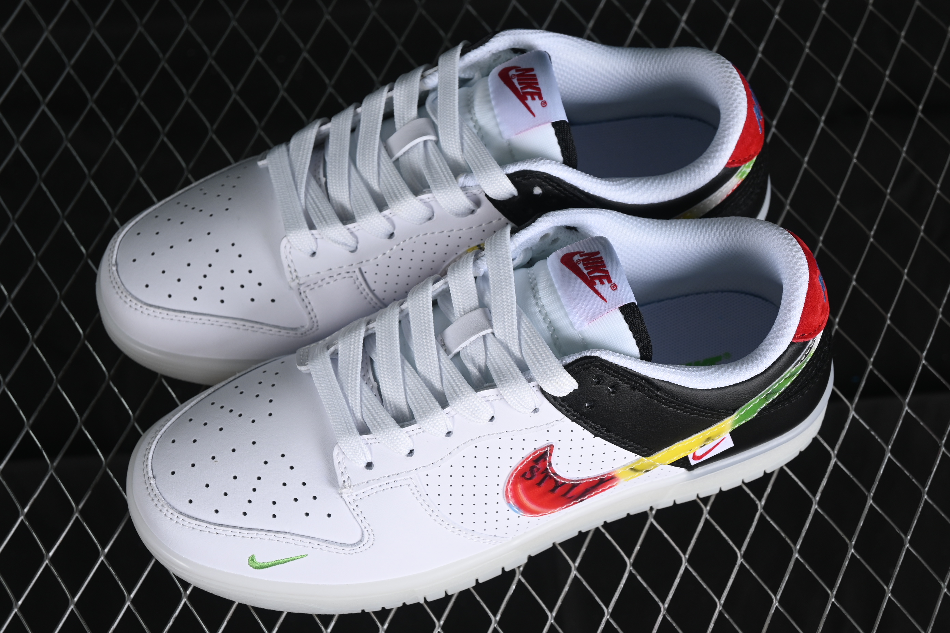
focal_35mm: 75
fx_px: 1979
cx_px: 475
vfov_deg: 18.2
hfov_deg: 27.0
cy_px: 316
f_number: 7.1
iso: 160
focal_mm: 50
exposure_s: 1/80
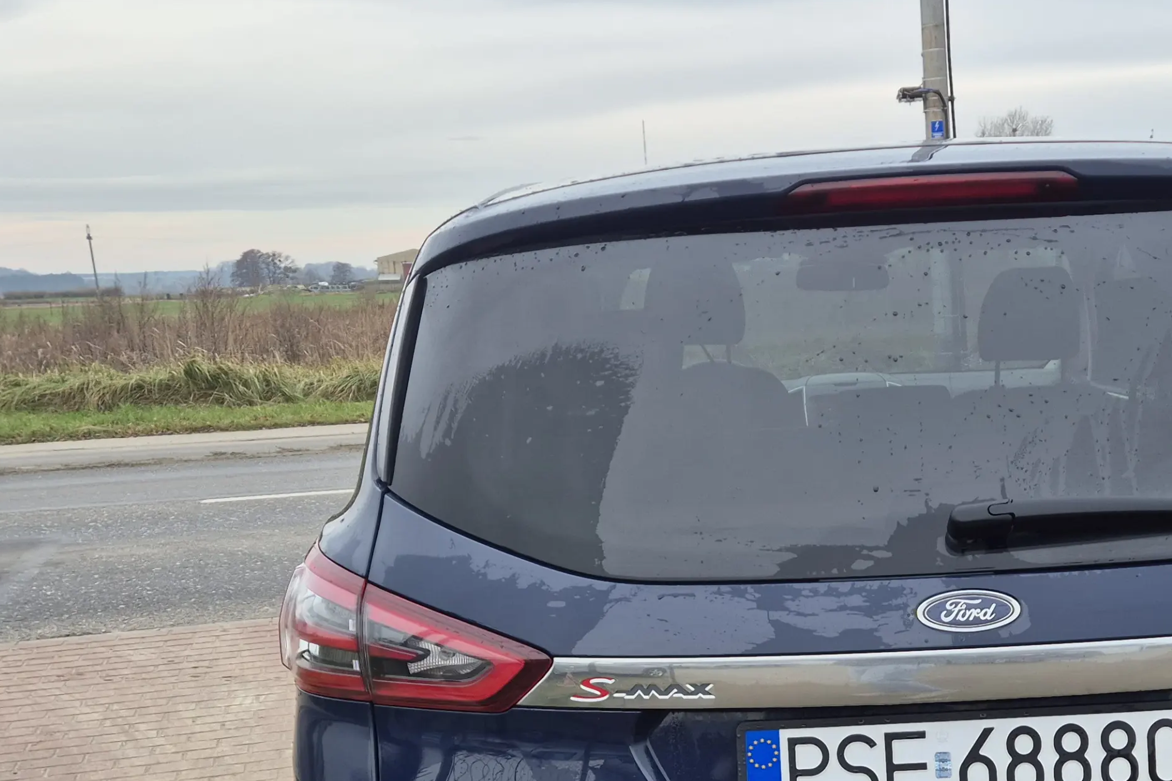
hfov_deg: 39.8
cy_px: 709
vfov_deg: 26.6
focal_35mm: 49
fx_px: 1595
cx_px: 783
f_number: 1.8
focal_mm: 5.4
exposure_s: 1/330
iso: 25
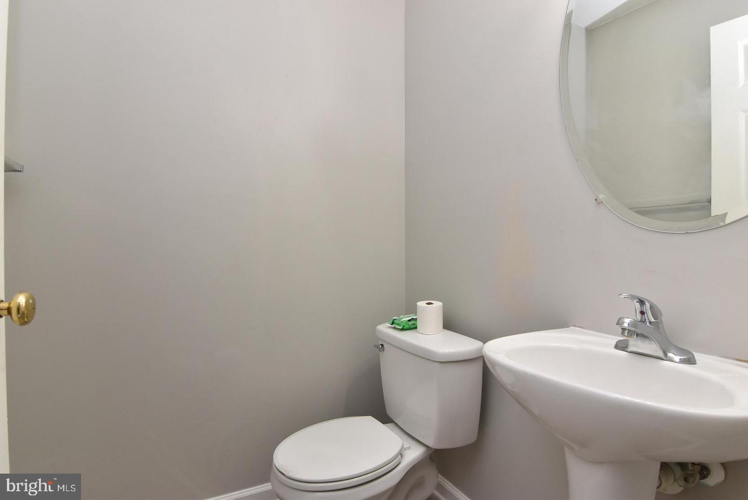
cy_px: 250
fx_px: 374
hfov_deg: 90.0
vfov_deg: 67.5
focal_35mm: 18
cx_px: 374
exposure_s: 1/50
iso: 800
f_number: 8
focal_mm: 12
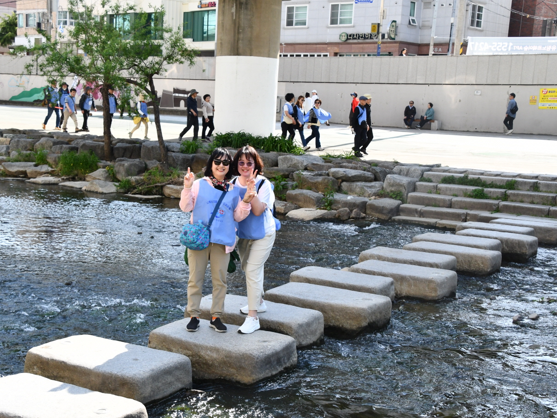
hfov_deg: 36.1
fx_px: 853
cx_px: 254
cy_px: 207
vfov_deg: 27.5
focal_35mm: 53
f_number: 11
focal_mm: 32
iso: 800
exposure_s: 1/320
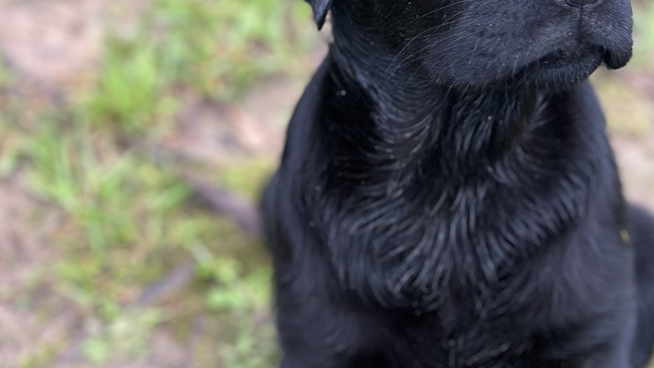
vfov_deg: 13.7
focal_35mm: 88
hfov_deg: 24.1
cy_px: 239
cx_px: 397
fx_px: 1526
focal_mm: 6.86
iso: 400
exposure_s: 1/40
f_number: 1.78
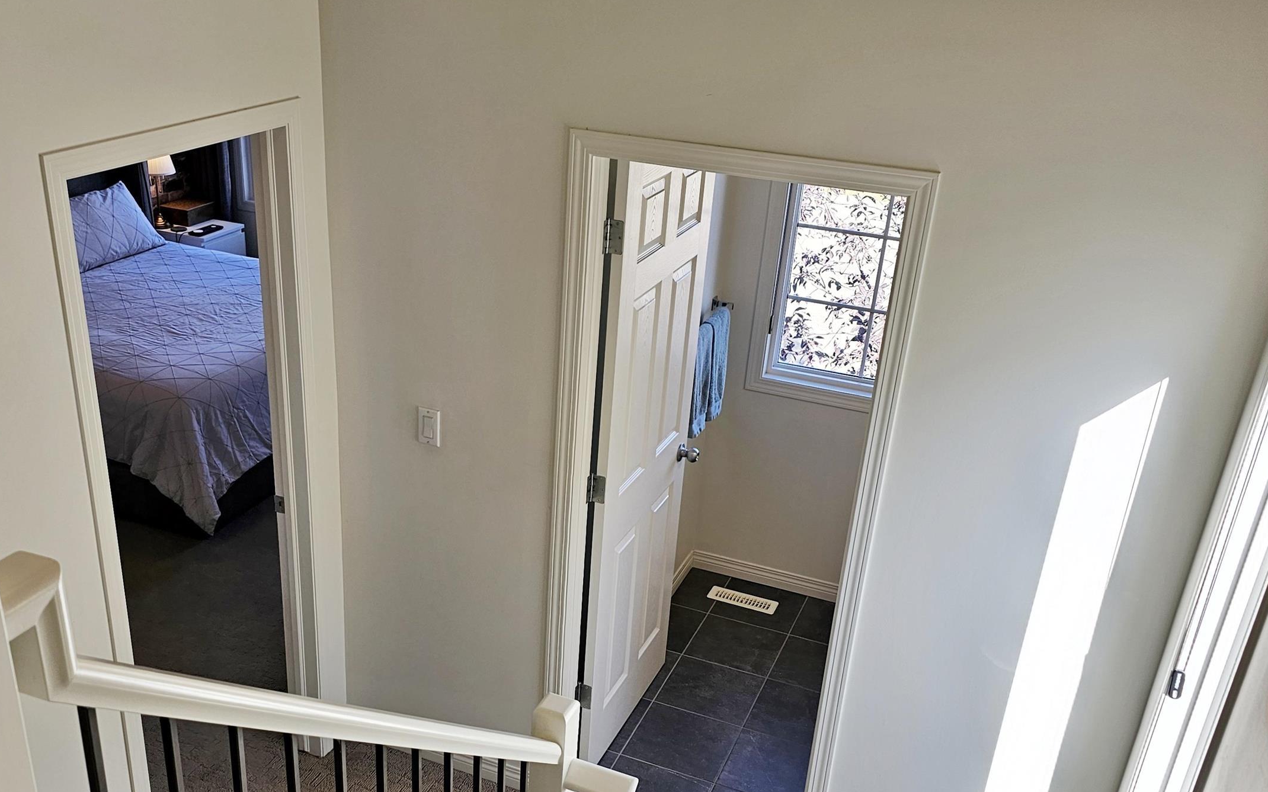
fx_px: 1209
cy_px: 486
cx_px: 561
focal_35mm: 35
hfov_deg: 55.2
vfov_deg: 36.1
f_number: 1.7
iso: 20
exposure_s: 1/120
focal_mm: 6.3
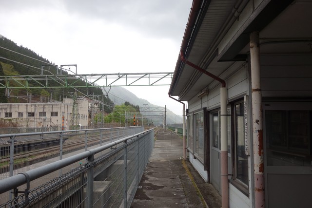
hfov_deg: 65.5
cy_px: 104
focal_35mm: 28
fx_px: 243
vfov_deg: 46.4
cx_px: 156
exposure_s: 1/125
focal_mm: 10.4
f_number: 5.6
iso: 125
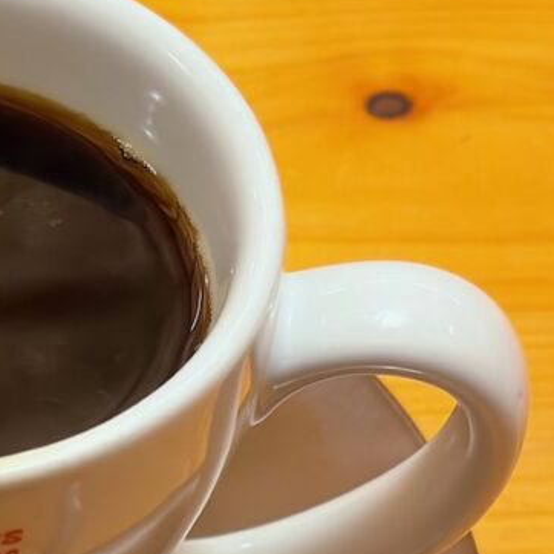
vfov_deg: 13.3
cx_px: -101
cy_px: 540
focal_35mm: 130
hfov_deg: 13.1
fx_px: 2354
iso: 160
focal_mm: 5.96
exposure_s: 1/33
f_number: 1.6
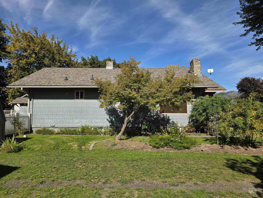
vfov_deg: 58.9
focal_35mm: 23
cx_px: 132
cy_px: 99
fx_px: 175
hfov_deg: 73.9
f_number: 1.7
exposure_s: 1/6355
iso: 80
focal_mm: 6.3
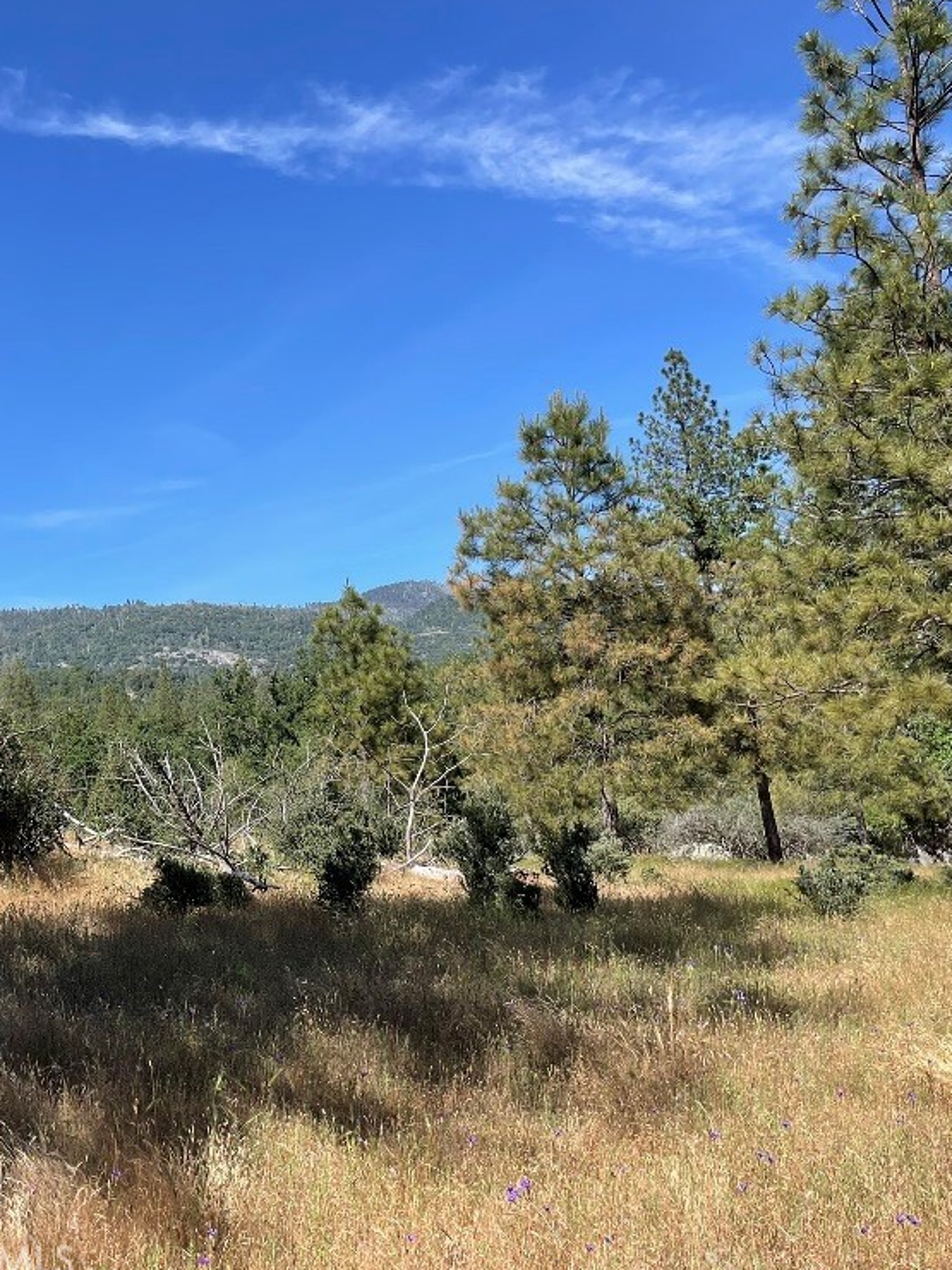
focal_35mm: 36
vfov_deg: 51.4
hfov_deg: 38.4
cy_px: 626
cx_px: 209
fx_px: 1320
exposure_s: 1/2212
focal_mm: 4.2
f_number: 1.6
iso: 32
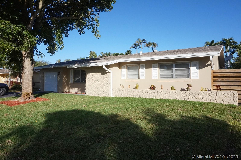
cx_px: 120
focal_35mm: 24
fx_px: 161
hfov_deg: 73.8
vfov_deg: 53.1
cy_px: 80
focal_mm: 16
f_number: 14
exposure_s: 1/2000
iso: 2000
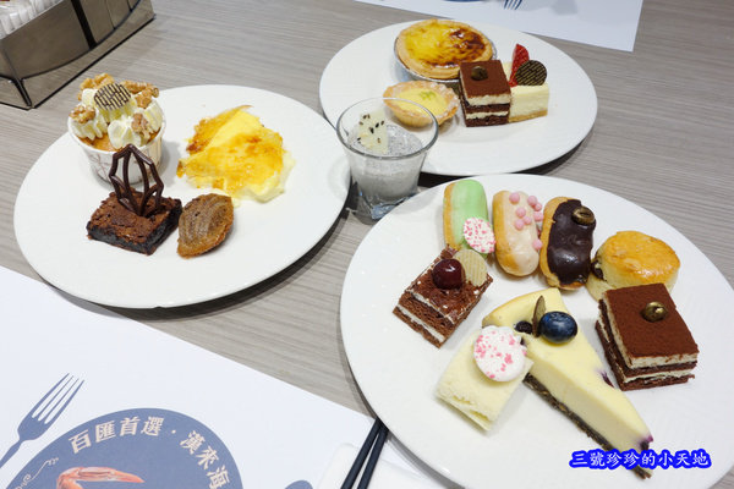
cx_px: 367
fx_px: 571
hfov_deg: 65.5
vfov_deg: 46.4
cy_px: 244
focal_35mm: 28
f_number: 7.1
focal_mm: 10.4
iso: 125
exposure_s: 1/5
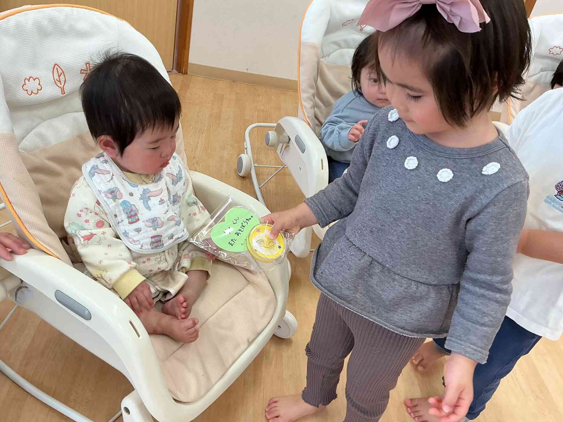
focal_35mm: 33
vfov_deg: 42.9
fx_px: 537
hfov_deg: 55.2
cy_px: 220
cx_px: 243
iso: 50
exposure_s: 1/100
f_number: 1.8
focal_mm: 3
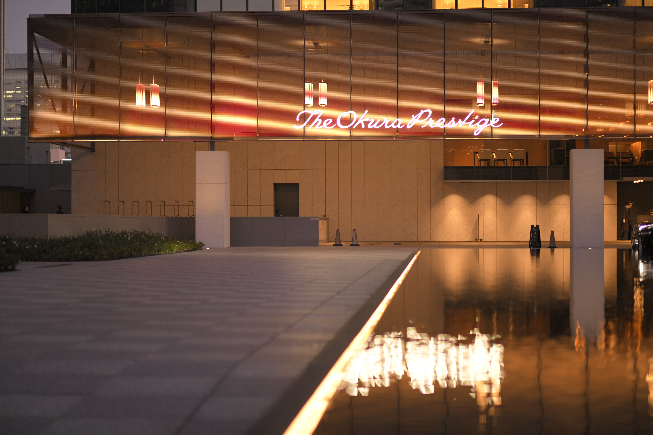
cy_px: 218
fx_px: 1542
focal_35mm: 85
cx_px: 326
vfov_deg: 16.1
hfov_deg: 23.9
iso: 1000
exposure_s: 1/125
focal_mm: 85
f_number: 1.4
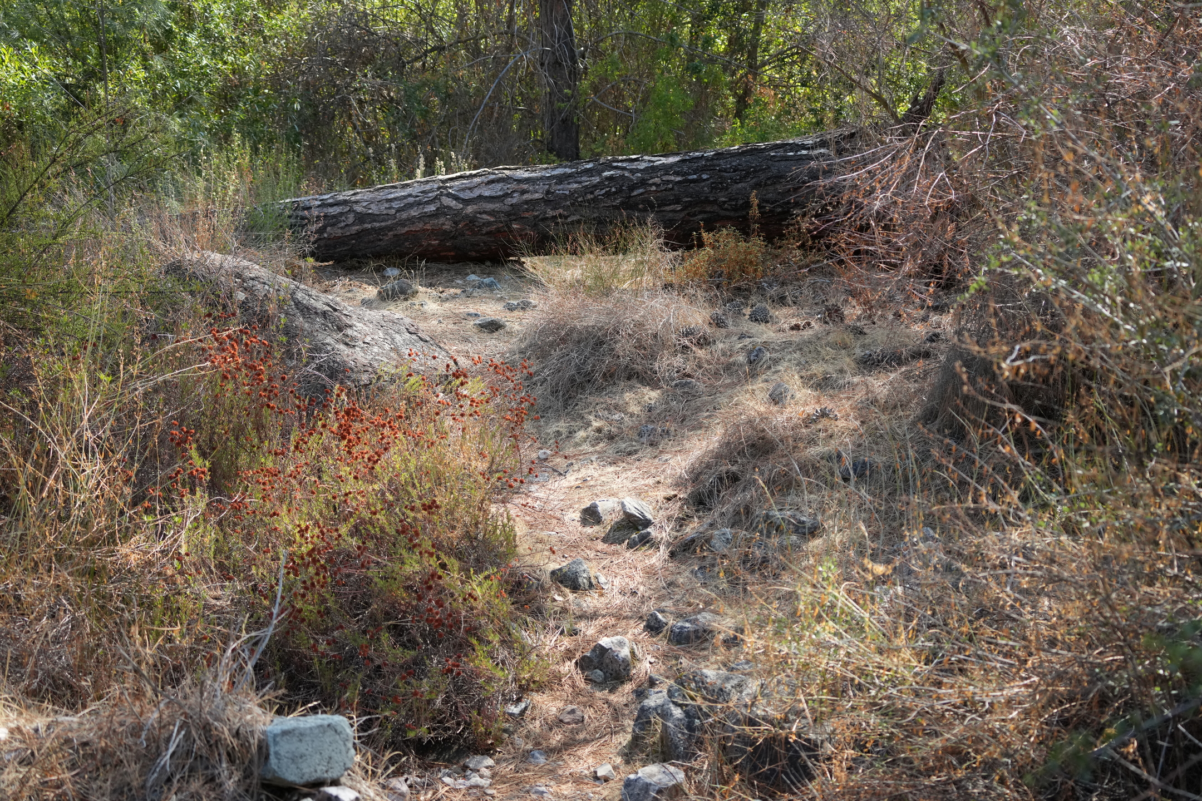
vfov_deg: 27.0
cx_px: 601
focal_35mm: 50
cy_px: 400
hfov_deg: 39.6
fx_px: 1669
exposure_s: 1/1000
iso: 1250
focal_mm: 50
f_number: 4.5
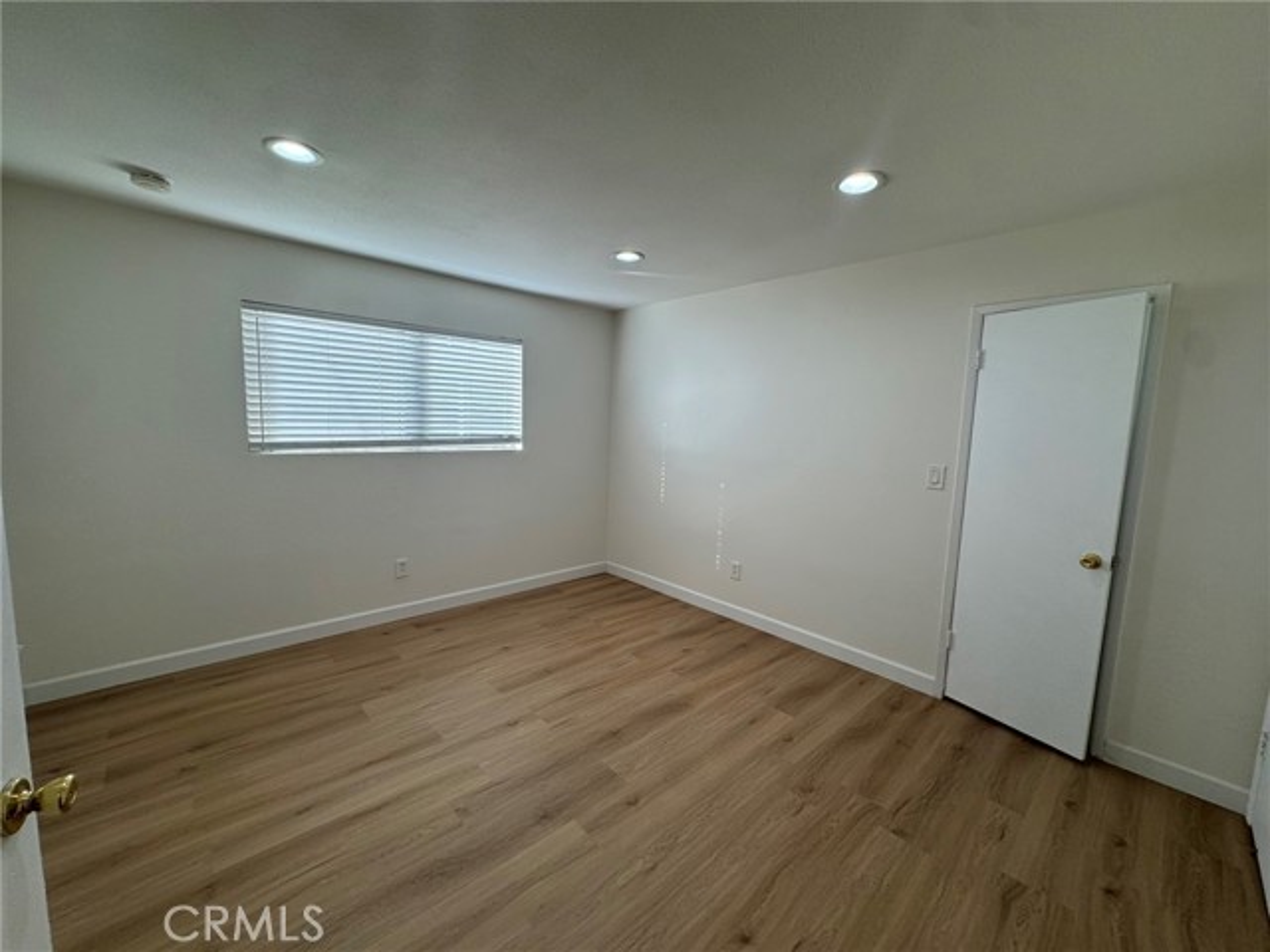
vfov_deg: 85.7
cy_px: 476
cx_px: 635
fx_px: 514
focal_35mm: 14
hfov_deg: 102.1
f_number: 2.2
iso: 40
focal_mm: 2.22
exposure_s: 1/131
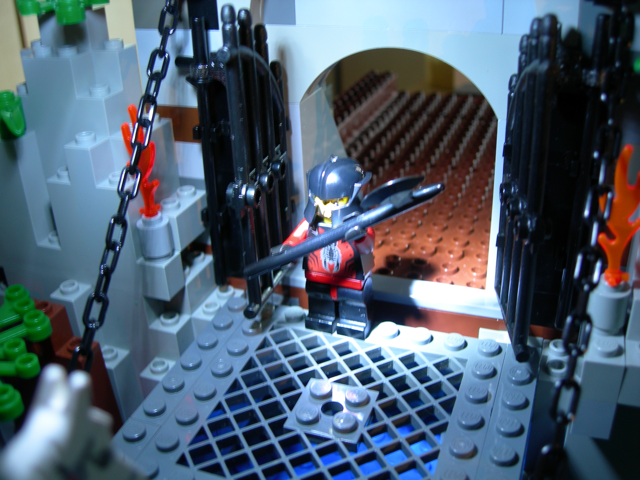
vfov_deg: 37.7
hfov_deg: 49.0
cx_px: 320
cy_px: 240
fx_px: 703
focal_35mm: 38
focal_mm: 7.8
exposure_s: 1/4.6
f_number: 2.8
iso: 50
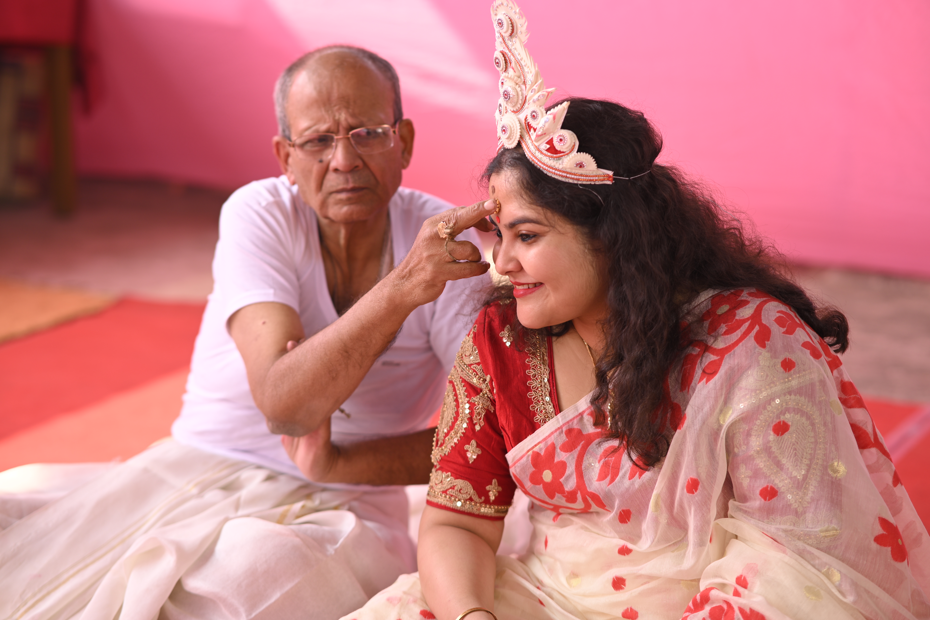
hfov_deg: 23.9
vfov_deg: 16.1
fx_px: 2196
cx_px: 465
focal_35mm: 85
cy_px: 310
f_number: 2.2
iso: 100
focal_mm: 85
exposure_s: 1/400
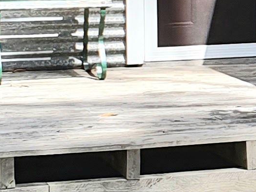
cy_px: -8
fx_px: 1471
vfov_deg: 7.4
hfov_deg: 9.7
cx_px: 378
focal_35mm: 199
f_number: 2.4
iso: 50
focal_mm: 4.32
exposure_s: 1/435
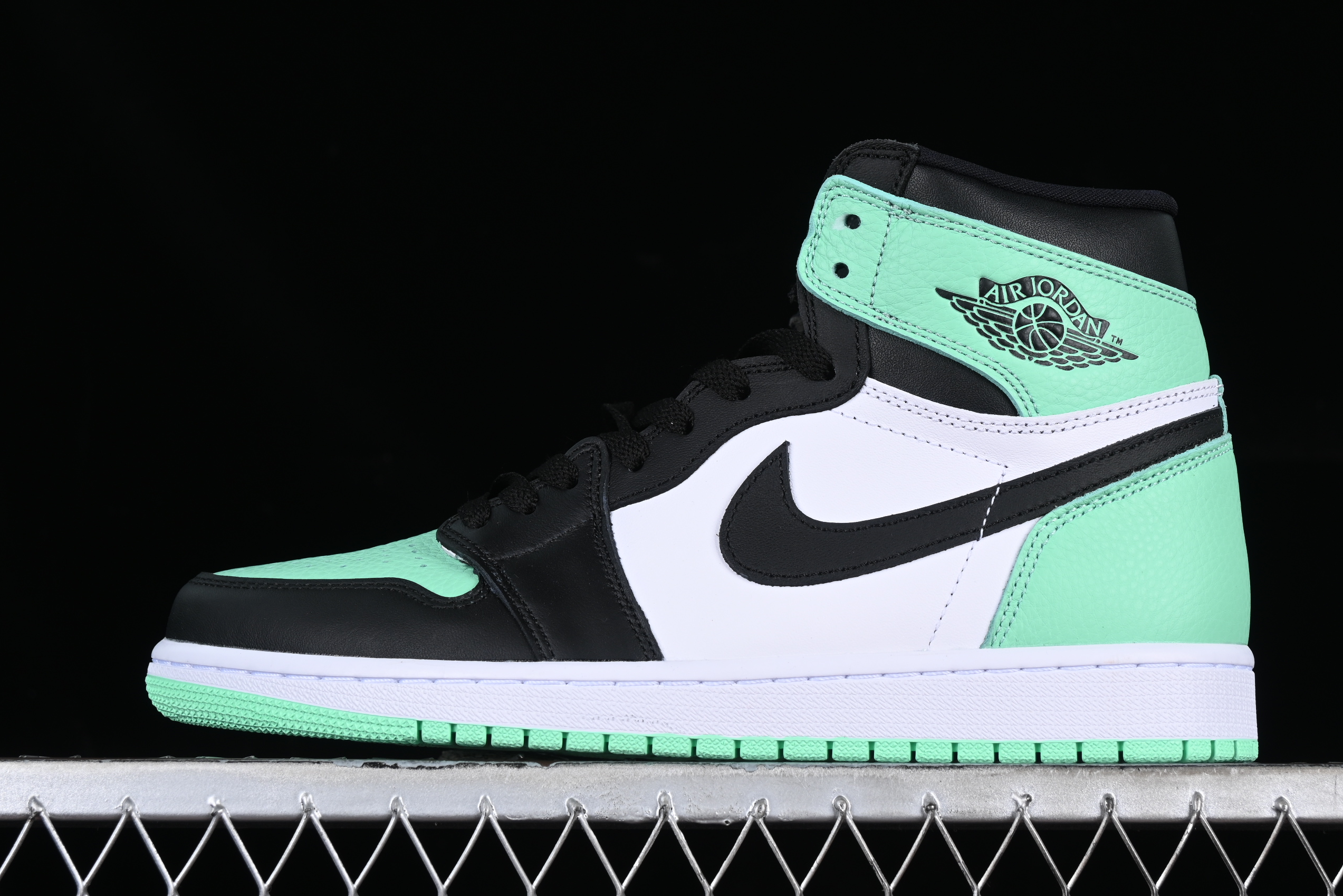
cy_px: 474
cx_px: 690
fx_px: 3059
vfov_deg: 16.7
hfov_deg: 24.8
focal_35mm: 82
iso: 160
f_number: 8
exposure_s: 1/60
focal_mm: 50
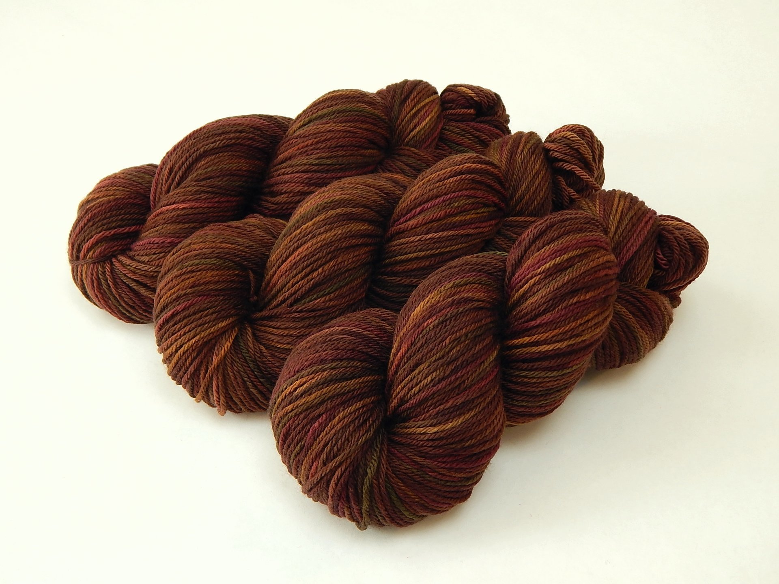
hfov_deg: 43.9
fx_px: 968
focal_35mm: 43
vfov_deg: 33.6
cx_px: 390
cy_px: 292
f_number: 3.6
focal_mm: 7.7
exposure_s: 1/30
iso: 125
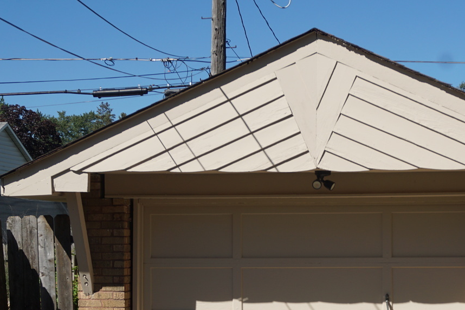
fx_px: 1098
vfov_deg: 15.9
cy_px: 255
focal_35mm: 85
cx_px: 345
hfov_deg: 23.7
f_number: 7.1
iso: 100
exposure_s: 1/500
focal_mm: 30
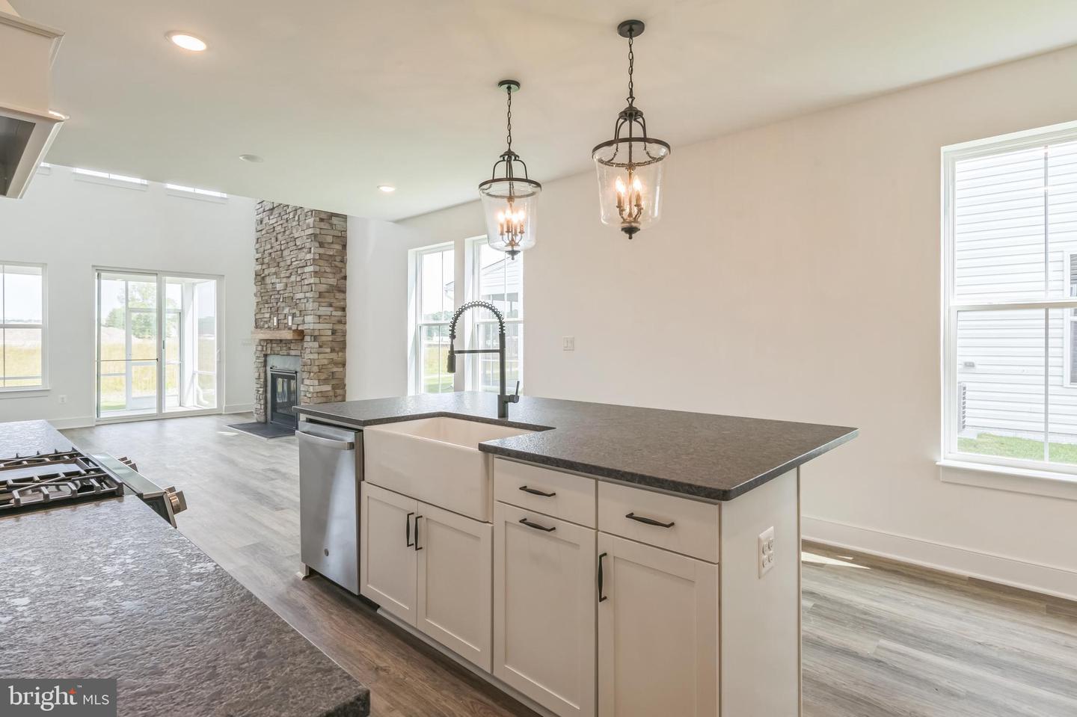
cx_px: 538
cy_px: 358
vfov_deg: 70.4
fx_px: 508
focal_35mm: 17
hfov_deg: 93.3
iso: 320
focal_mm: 17
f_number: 10
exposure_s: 1/40
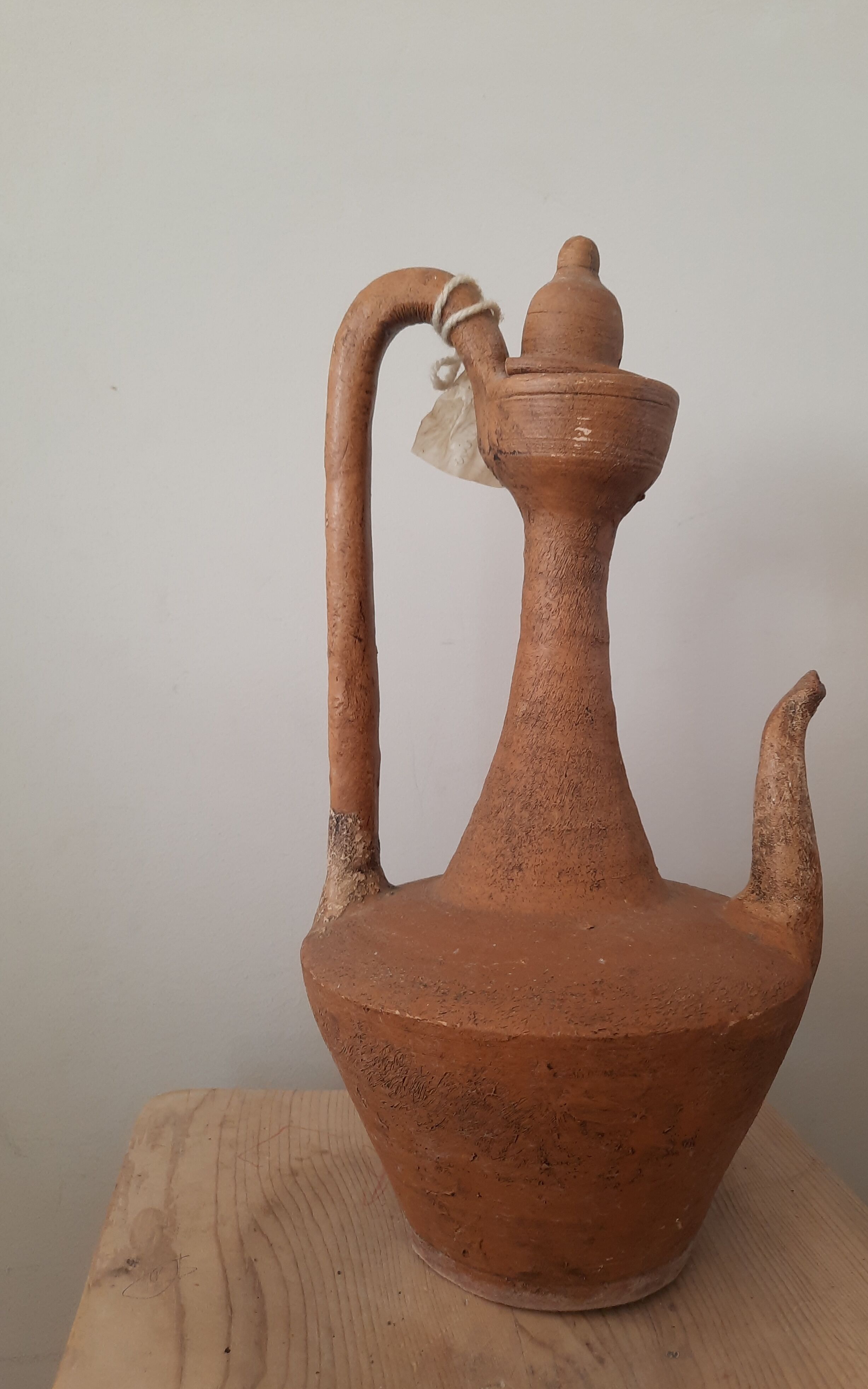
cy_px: 693
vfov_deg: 68.4
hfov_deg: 45.7
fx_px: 1022
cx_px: 525
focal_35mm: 27
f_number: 2
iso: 160
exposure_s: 1/50
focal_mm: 4.6
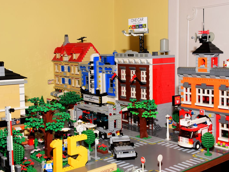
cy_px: 86
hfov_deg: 38.9
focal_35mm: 49
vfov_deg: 29.7
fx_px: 324
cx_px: 124
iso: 400
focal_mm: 30
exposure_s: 1/60
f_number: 16
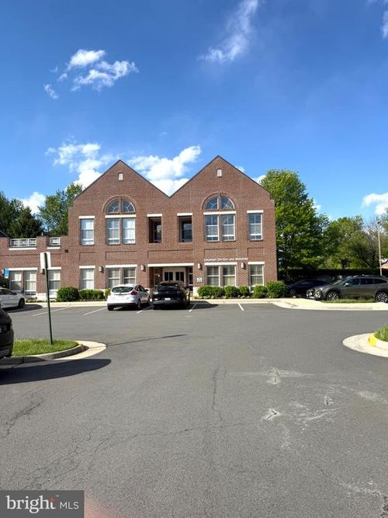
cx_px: 194
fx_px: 359
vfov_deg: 71.6
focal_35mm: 24
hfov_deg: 56.8
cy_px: 259
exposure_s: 1/3953
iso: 80
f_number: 1.78
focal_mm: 6.76
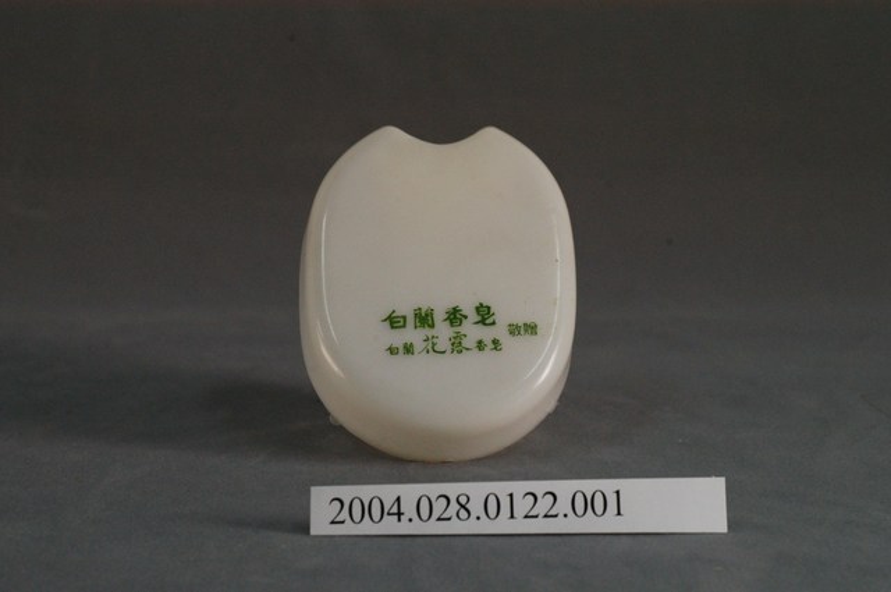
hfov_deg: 22.6
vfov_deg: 15.1
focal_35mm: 90
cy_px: 296
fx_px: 2225
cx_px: 446
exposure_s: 1/100
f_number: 7.1
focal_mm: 60
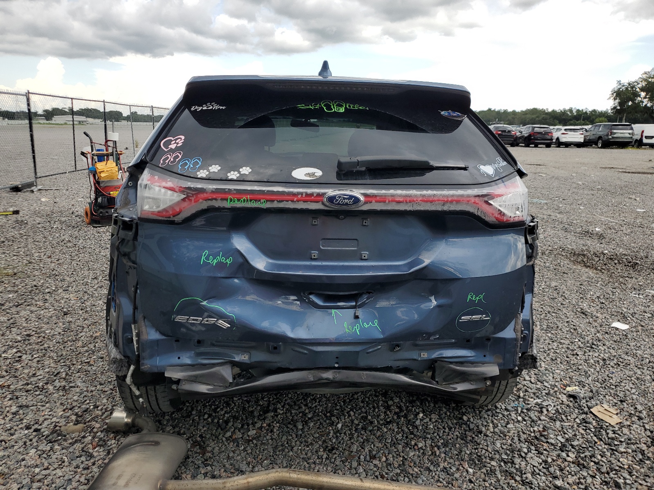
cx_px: 327
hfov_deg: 67.3
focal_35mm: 26
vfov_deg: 53.1
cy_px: 245
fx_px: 491
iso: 50
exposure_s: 1/1250
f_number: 1.5
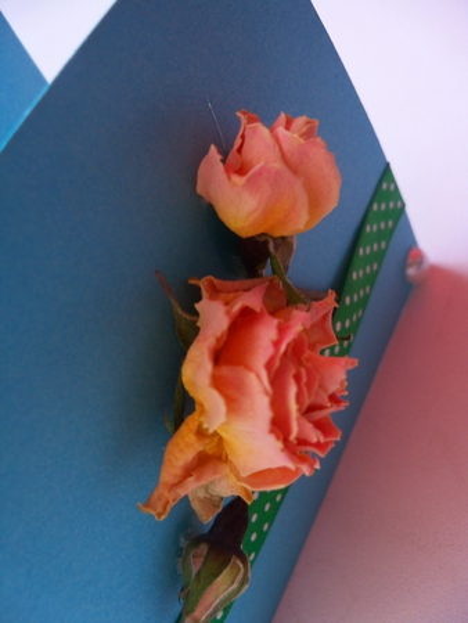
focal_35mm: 35
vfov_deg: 52.6
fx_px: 630
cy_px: 312
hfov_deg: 40.7
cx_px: 234
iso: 100
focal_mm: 6.2
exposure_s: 1/60
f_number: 3.5
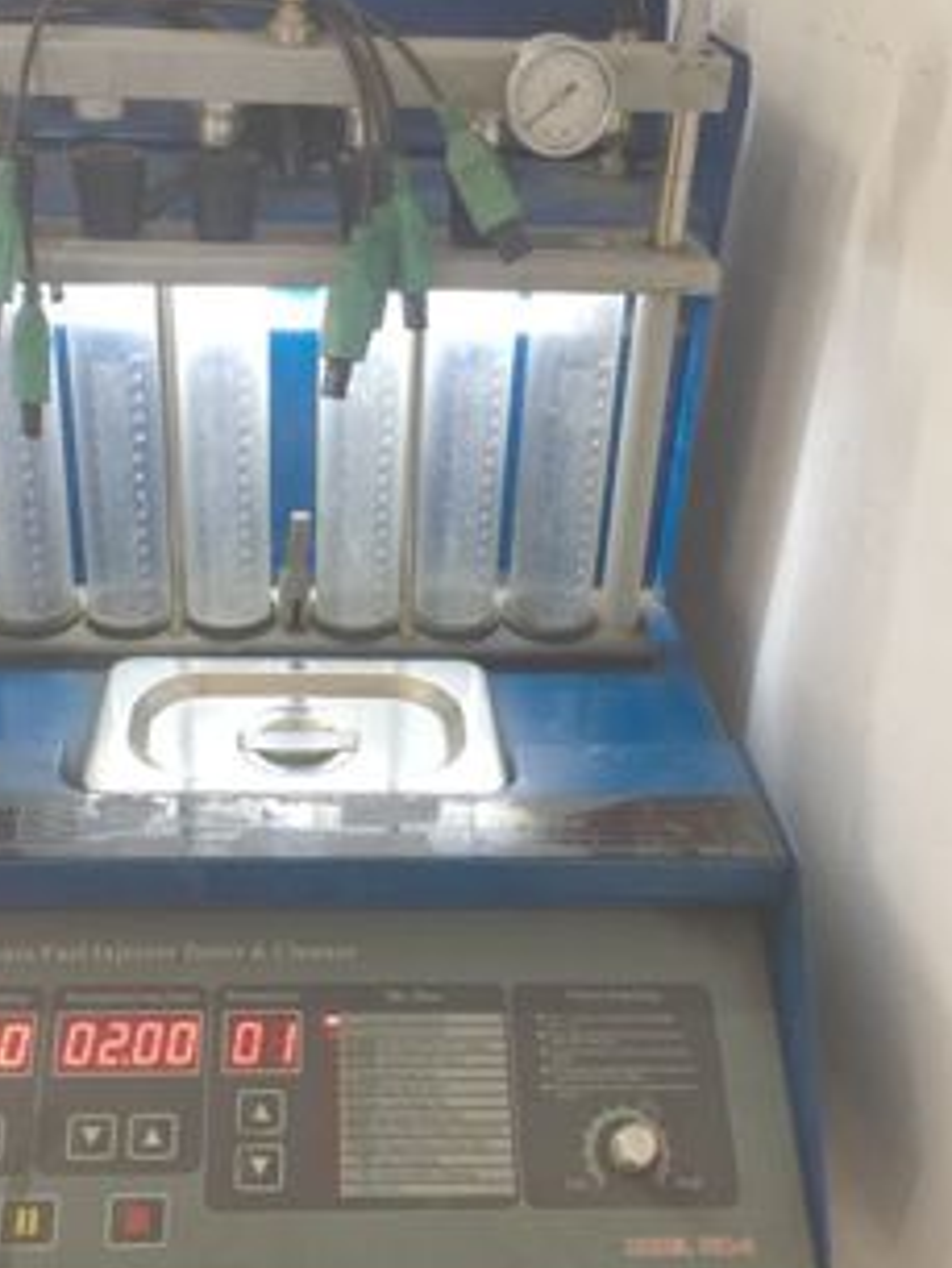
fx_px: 1392
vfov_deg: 48.9
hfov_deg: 37.5
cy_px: 607
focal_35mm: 38
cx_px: 358
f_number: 2.2
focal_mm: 4.15
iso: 125
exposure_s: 1/33
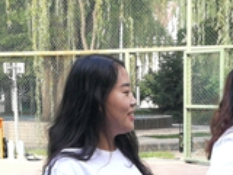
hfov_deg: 14.2
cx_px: 127
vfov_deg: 10.3
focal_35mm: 139
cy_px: 265
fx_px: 936
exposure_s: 1/100
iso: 50
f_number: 2.2
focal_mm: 3.95
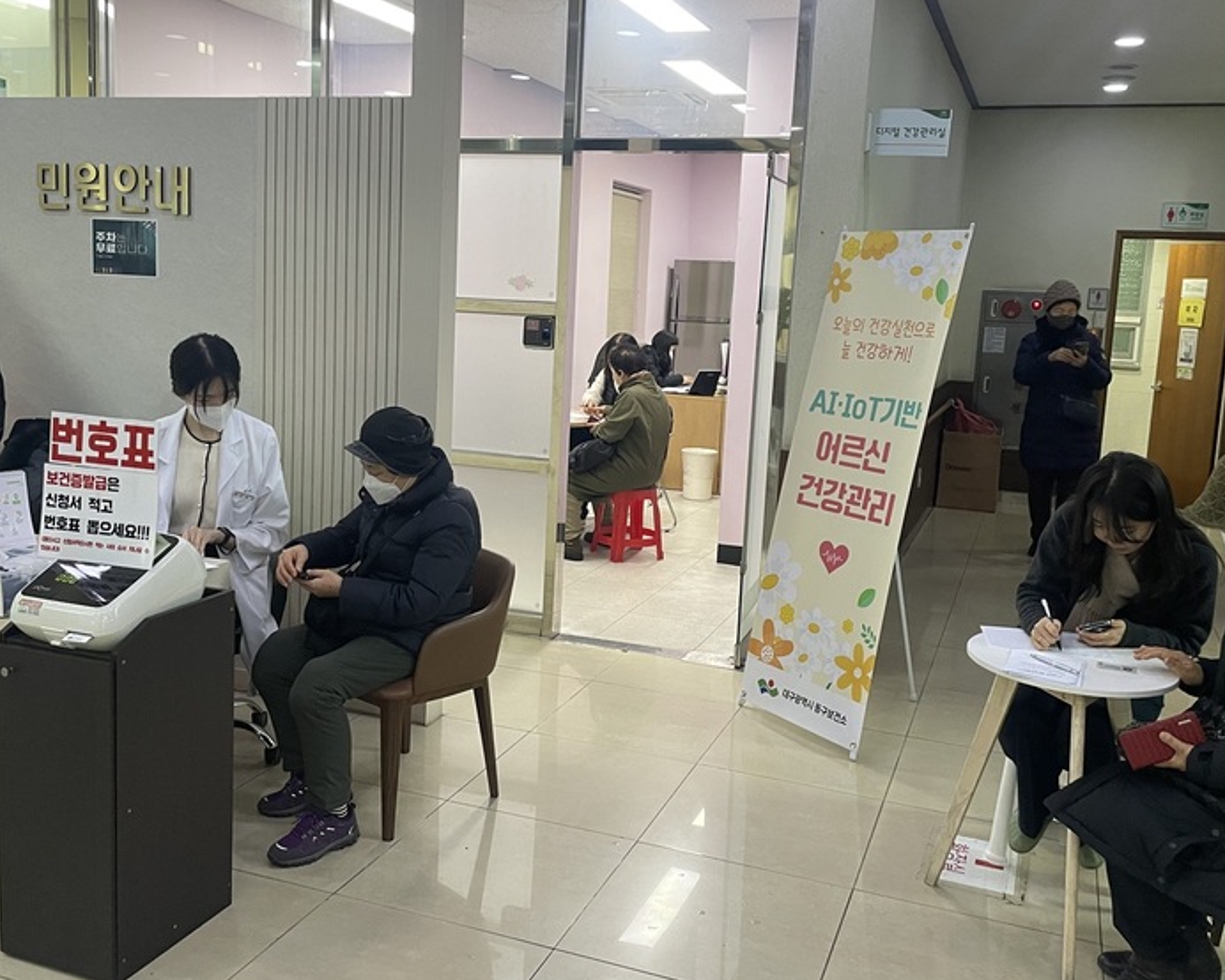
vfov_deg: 44.5
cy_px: 443
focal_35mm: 33
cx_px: 598
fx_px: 1197
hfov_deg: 54.2
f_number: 1.6
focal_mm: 4.2
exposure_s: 1/60
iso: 125
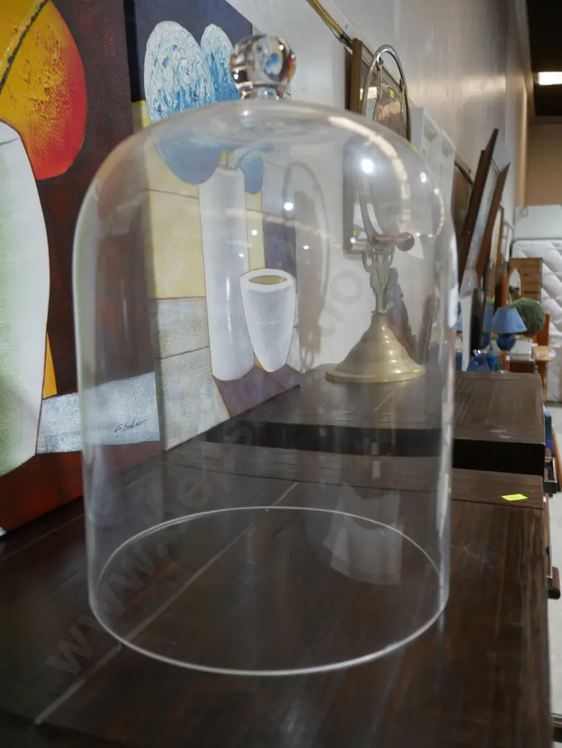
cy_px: 374
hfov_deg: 46.8
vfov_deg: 59.9
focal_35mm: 30
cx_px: 281
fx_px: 649
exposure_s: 1/60
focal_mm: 15
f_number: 3.6
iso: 320
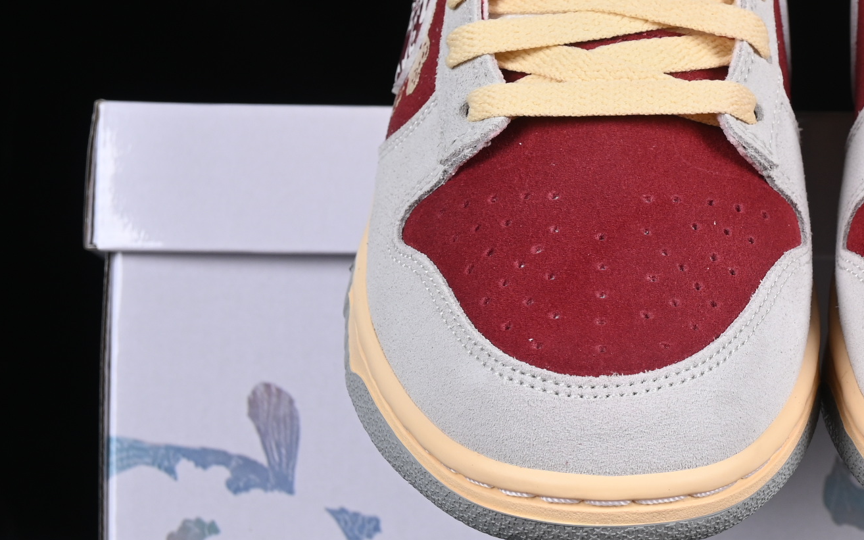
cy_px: 199
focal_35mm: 162
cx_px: 786
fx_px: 3814
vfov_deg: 8.1
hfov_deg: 12.8
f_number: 8
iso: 160
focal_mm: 50
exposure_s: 1/80
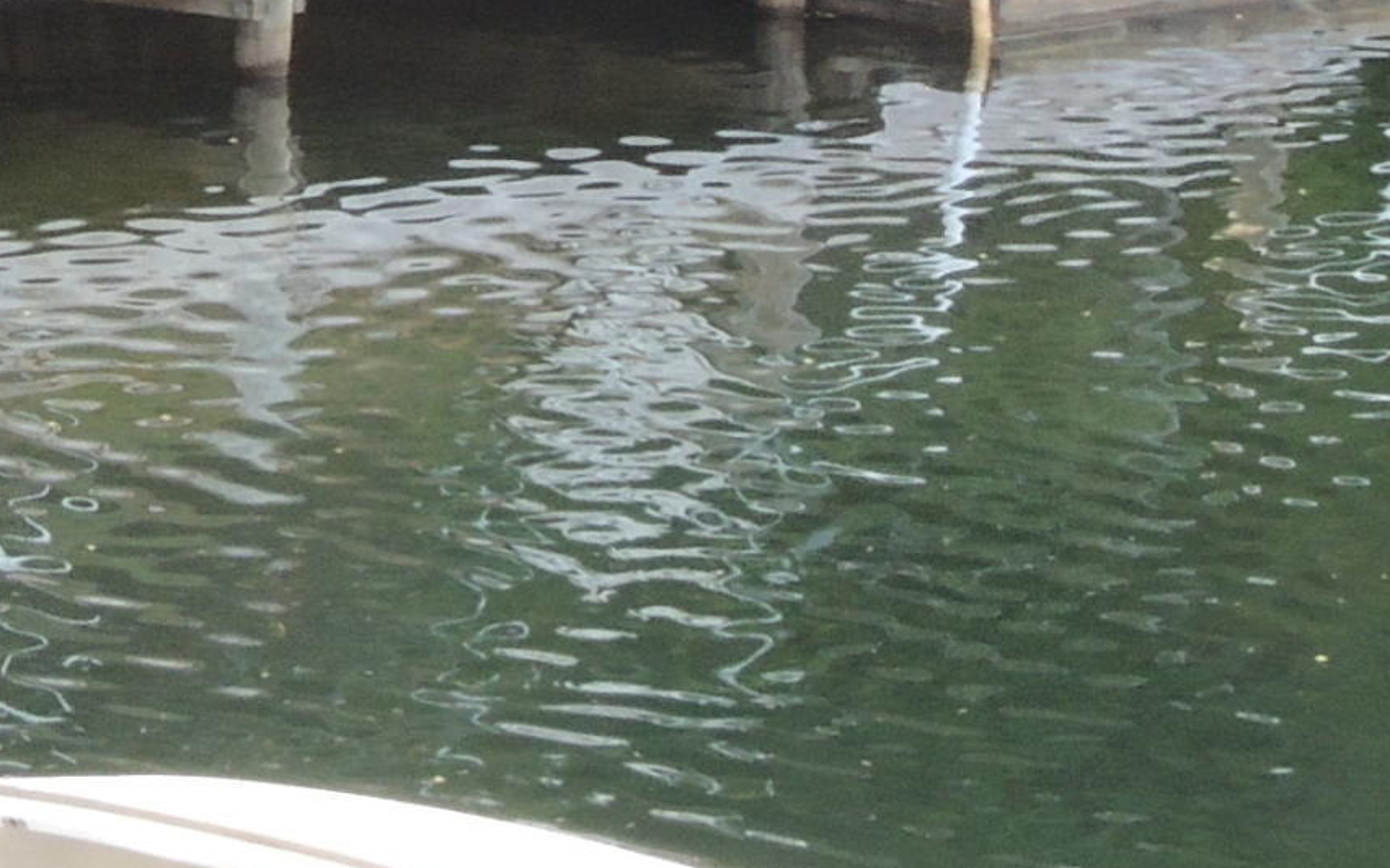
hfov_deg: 5.3
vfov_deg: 3.3
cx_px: -75
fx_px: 14846
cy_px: -339
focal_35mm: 392
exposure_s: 1/60
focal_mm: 18.7
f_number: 7.4
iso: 400
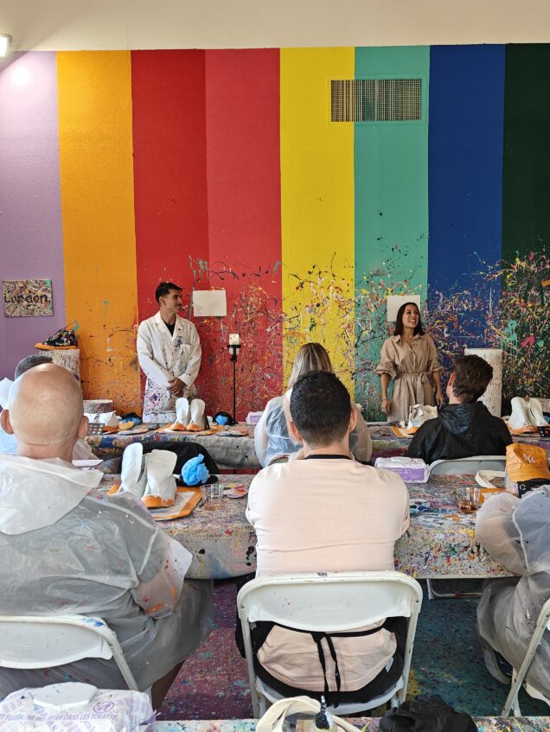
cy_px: 384
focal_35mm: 29
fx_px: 614
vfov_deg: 61.6
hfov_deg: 48.2
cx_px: 297
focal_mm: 5.59
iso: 100
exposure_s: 1/120
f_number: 1.8
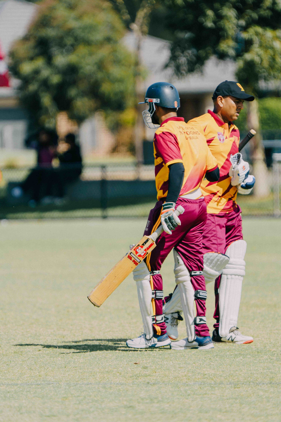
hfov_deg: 2.3
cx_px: 140
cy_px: 211
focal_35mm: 600
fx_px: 7024
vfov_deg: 3.4
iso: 250
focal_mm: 600
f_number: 6.3
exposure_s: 1/1000
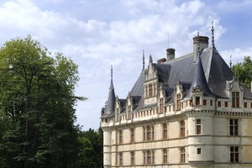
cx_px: 160
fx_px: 686
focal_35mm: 98
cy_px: 112
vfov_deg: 13.9
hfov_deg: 20.8
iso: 200
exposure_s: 1/160
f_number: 14
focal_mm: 70
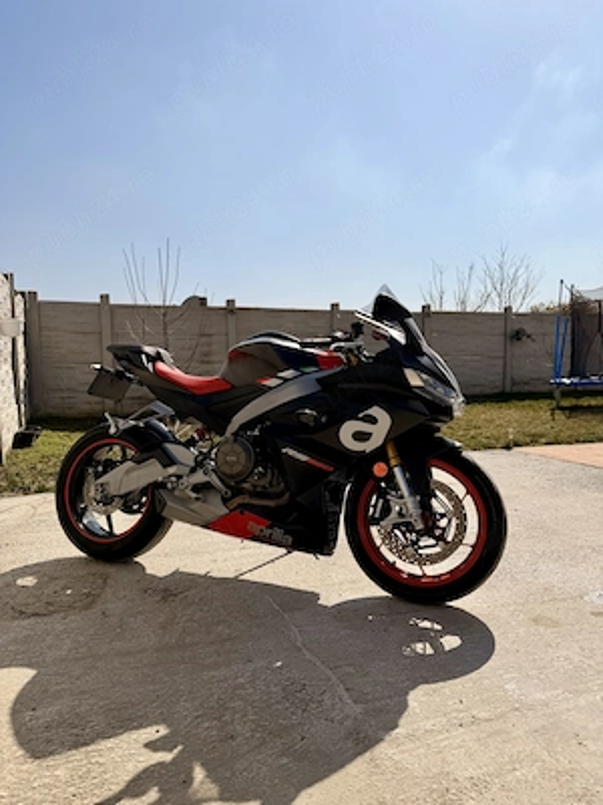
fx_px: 557
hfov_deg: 56.8
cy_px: 402
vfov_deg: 71.6
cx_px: 302
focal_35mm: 24
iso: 80
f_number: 1.78
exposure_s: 1/14286
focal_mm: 6.76
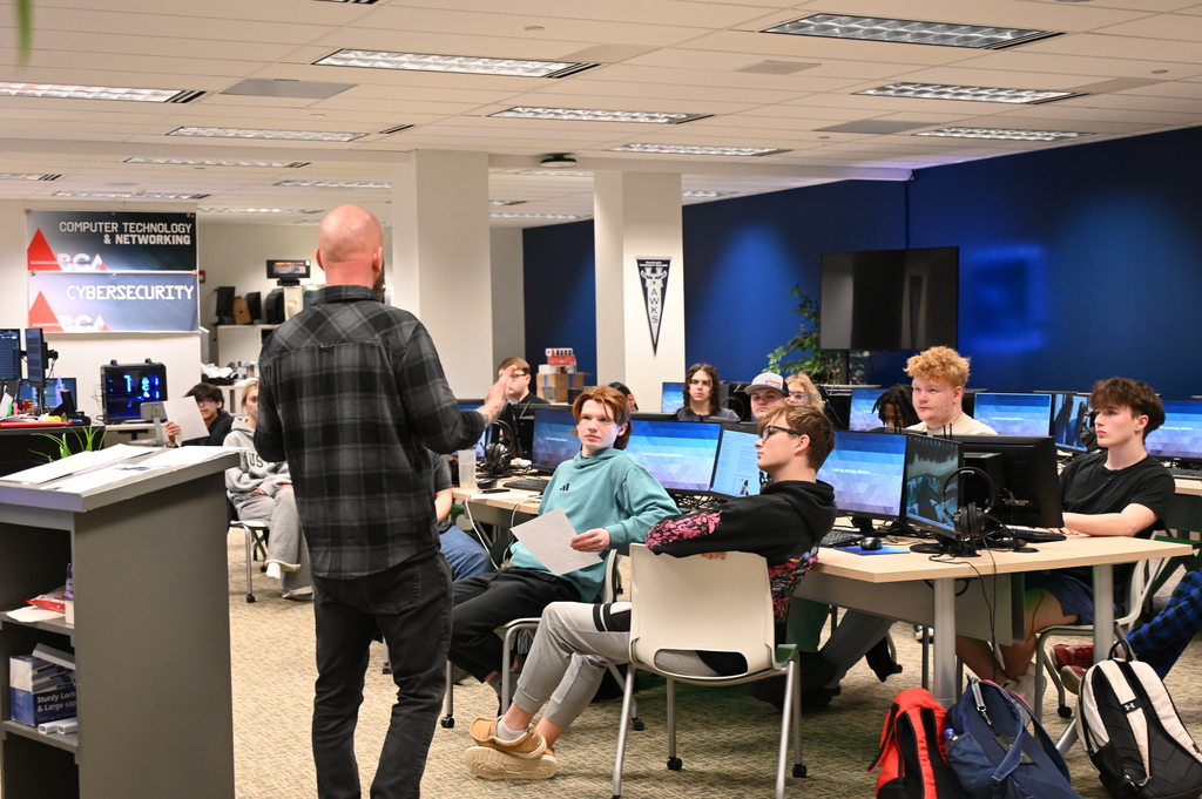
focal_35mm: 49
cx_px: 601
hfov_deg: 40.4
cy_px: 400
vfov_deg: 27.5
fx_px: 1635
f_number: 4
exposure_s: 1/125
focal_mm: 49
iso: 3200
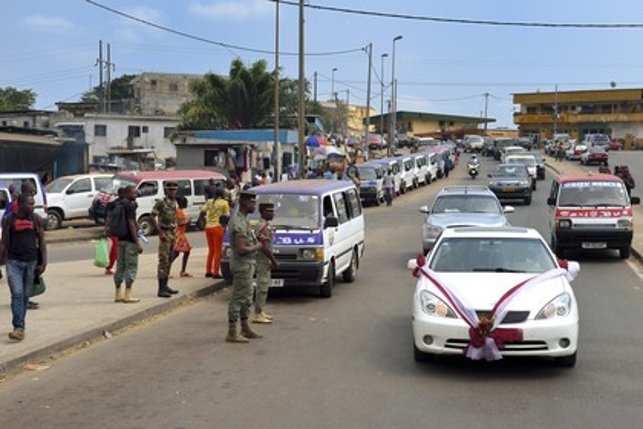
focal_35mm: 56
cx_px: 322
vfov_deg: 24.2
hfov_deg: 35.6
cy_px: 214
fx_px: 1000
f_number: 6.3
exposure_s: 1/1000
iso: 200
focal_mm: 56
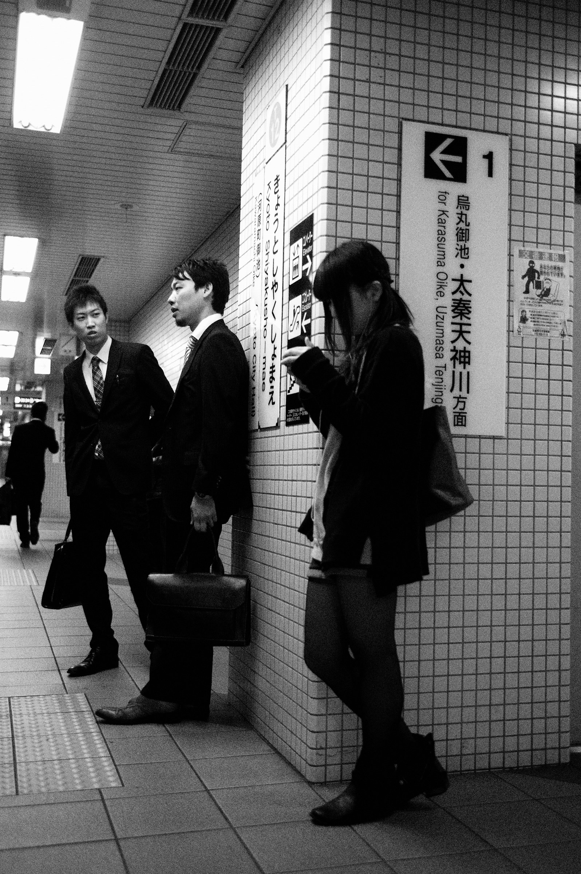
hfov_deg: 33.3
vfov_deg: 48.5
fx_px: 970
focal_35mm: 40
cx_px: 290
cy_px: 437
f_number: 4.5
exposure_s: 1/125
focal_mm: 40
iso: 1400
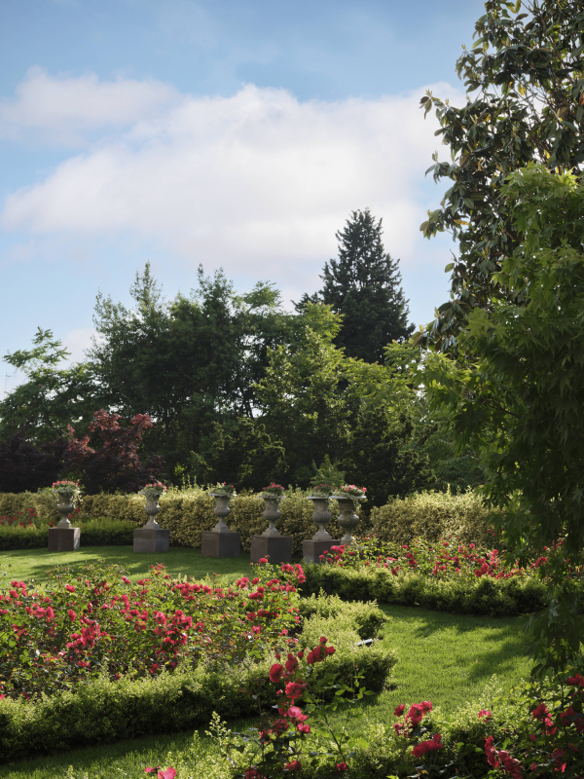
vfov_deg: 39.7
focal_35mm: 48
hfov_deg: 30.3
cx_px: 292
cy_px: 390
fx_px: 1080
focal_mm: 60.7
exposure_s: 1/320
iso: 400
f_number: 8
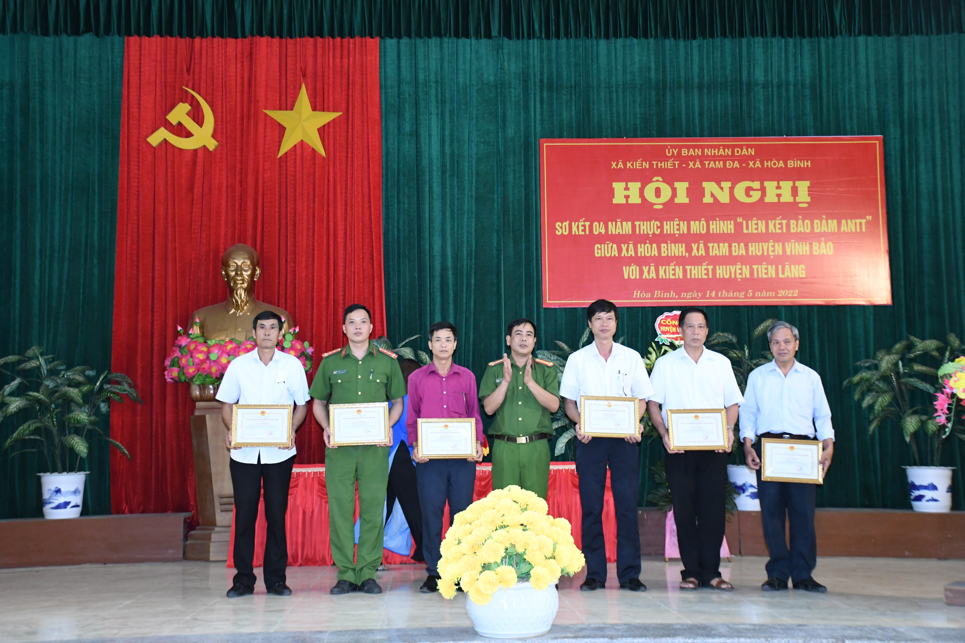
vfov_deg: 26.5
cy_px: 322
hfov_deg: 38.9
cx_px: 482
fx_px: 1367
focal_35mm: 51
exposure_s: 1/200
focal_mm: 34
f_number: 4.2
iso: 3200
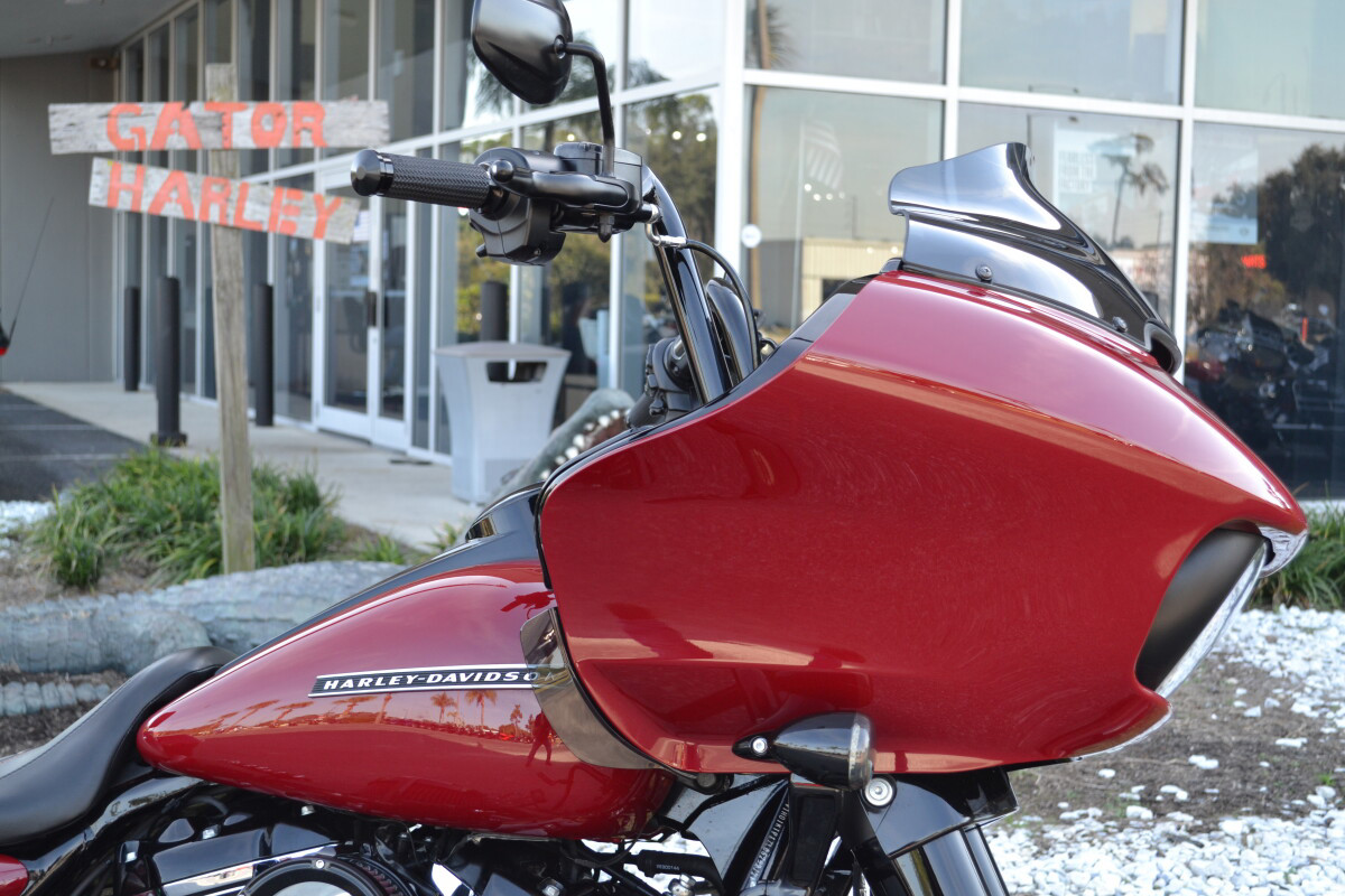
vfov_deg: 26.5
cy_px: 448
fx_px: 1905
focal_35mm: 51
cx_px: 672
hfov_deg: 38.9
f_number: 5.6
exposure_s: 1/125
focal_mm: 34
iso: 320
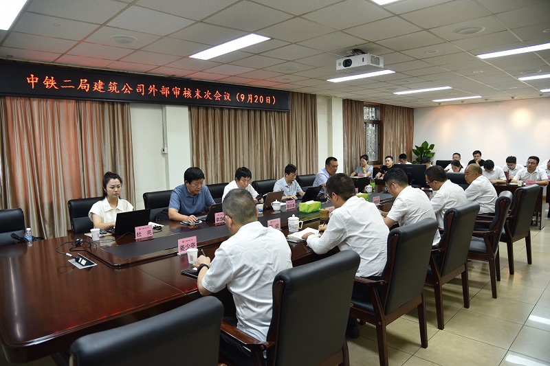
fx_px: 367
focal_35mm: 24
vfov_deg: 53.1
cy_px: 183
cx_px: 275
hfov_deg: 73.8
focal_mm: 24
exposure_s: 1/40
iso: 640
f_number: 4.5
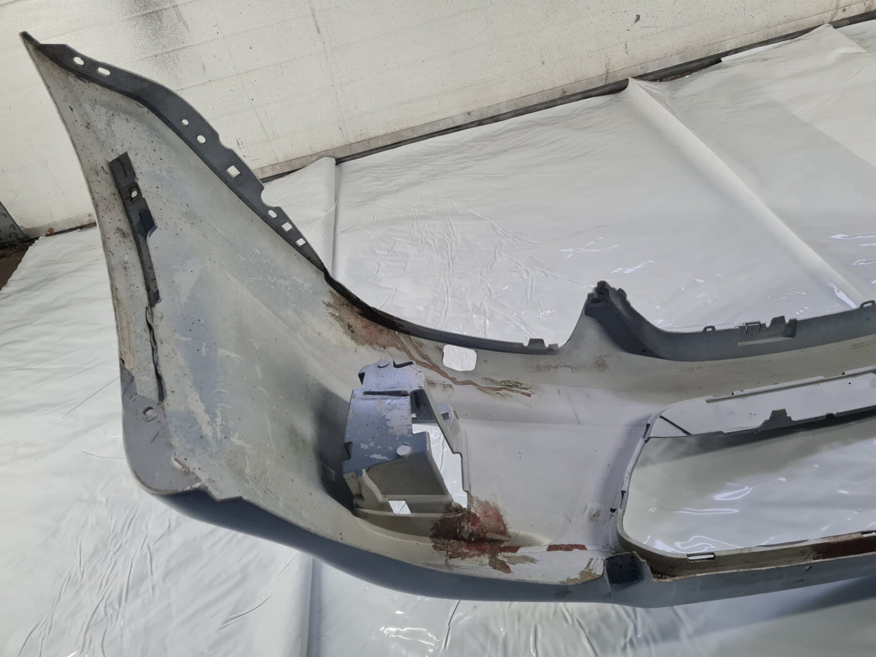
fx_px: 658
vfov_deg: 53.1
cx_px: 438
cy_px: 328
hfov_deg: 67.3
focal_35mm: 26
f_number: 1.8
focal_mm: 5.4
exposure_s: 1/100
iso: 160
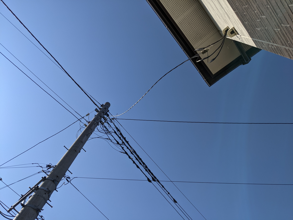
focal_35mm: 27
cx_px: 146
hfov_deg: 65.3
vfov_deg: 51.4
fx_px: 229
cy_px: 110
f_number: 1.73
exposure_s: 1/5848
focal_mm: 4.38
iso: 65
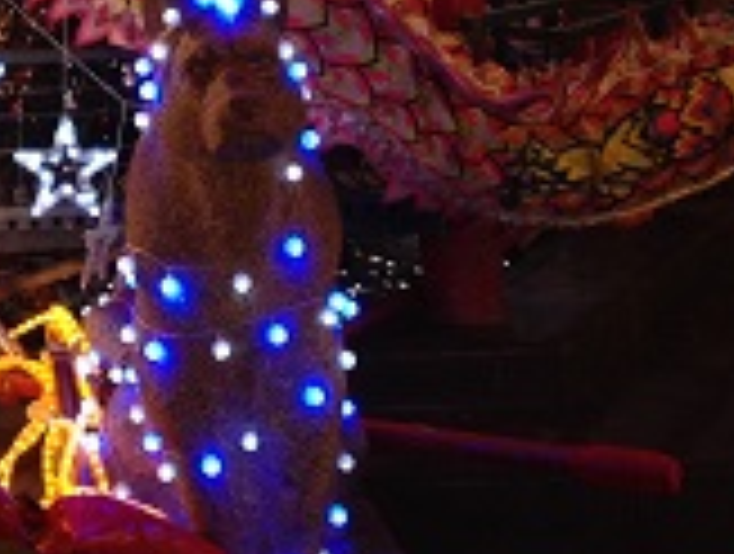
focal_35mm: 99
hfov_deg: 19.3
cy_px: -234
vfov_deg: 14.2
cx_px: 32
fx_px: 2104
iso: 160
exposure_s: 1/20
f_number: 2.4
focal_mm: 4.12
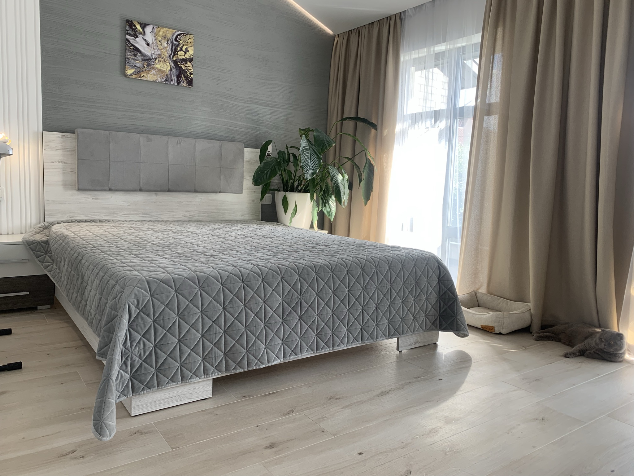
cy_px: 238
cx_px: 317
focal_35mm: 26
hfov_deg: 67.3
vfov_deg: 53.1
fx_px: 476
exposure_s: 1/122
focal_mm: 4.25
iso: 64
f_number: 1.8
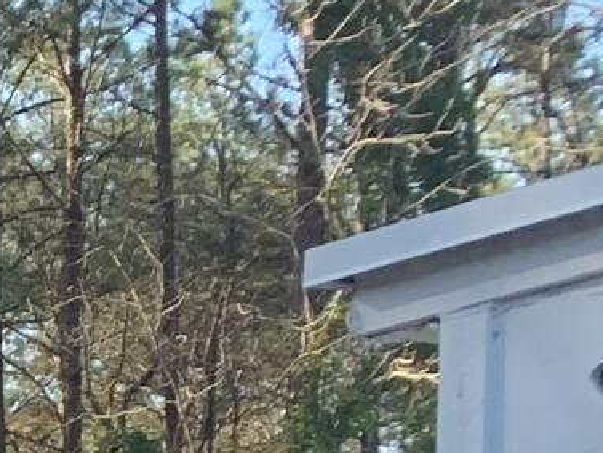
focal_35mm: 207
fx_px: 3607
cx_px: -1662
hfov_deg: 7.4
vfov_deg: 6.8
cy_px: 1079
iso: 25
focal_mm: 4.25
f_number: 1.8
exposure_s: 1/263
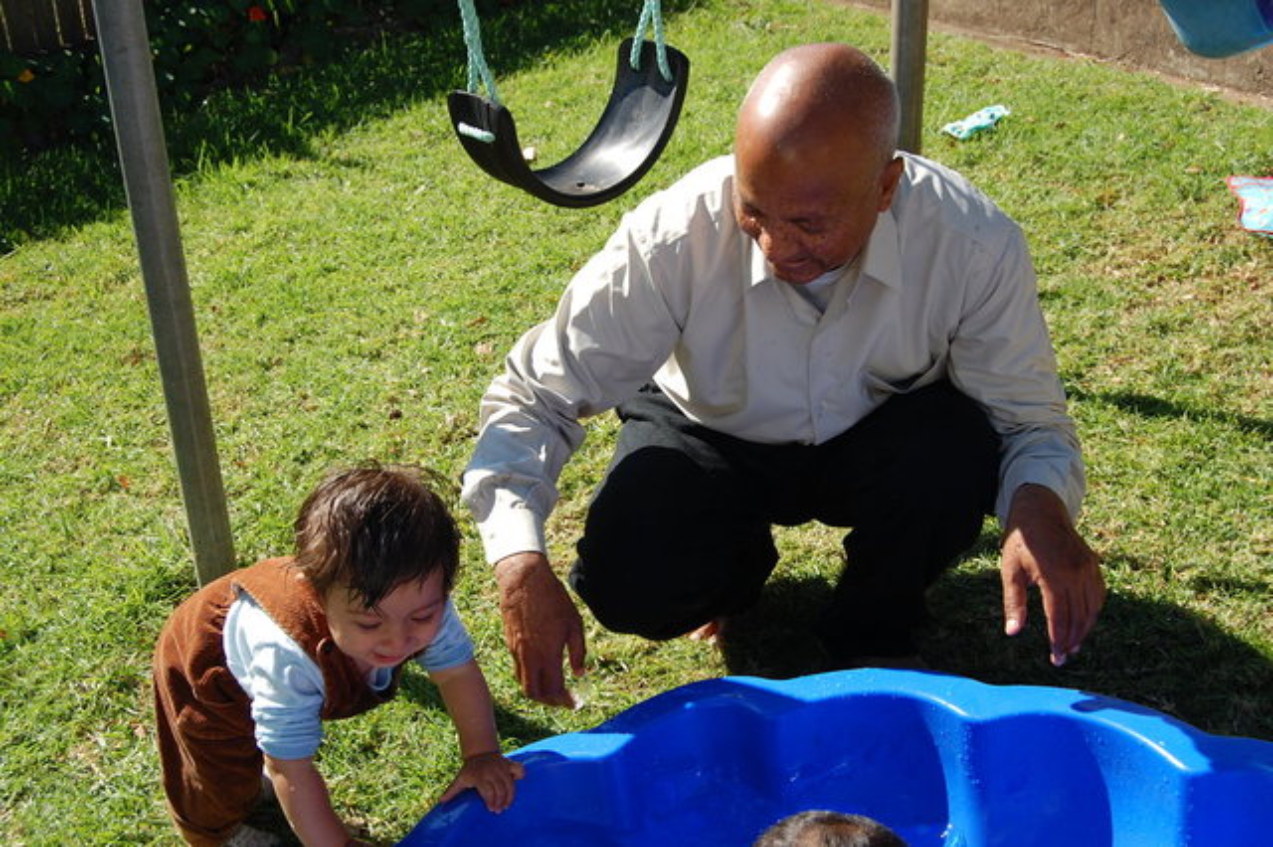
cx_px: 636
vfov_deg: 29.8
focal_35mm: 45
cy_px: 424
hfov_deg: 43.6
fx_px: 1590
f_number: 8
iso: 200
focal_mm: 30
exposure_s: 1/250
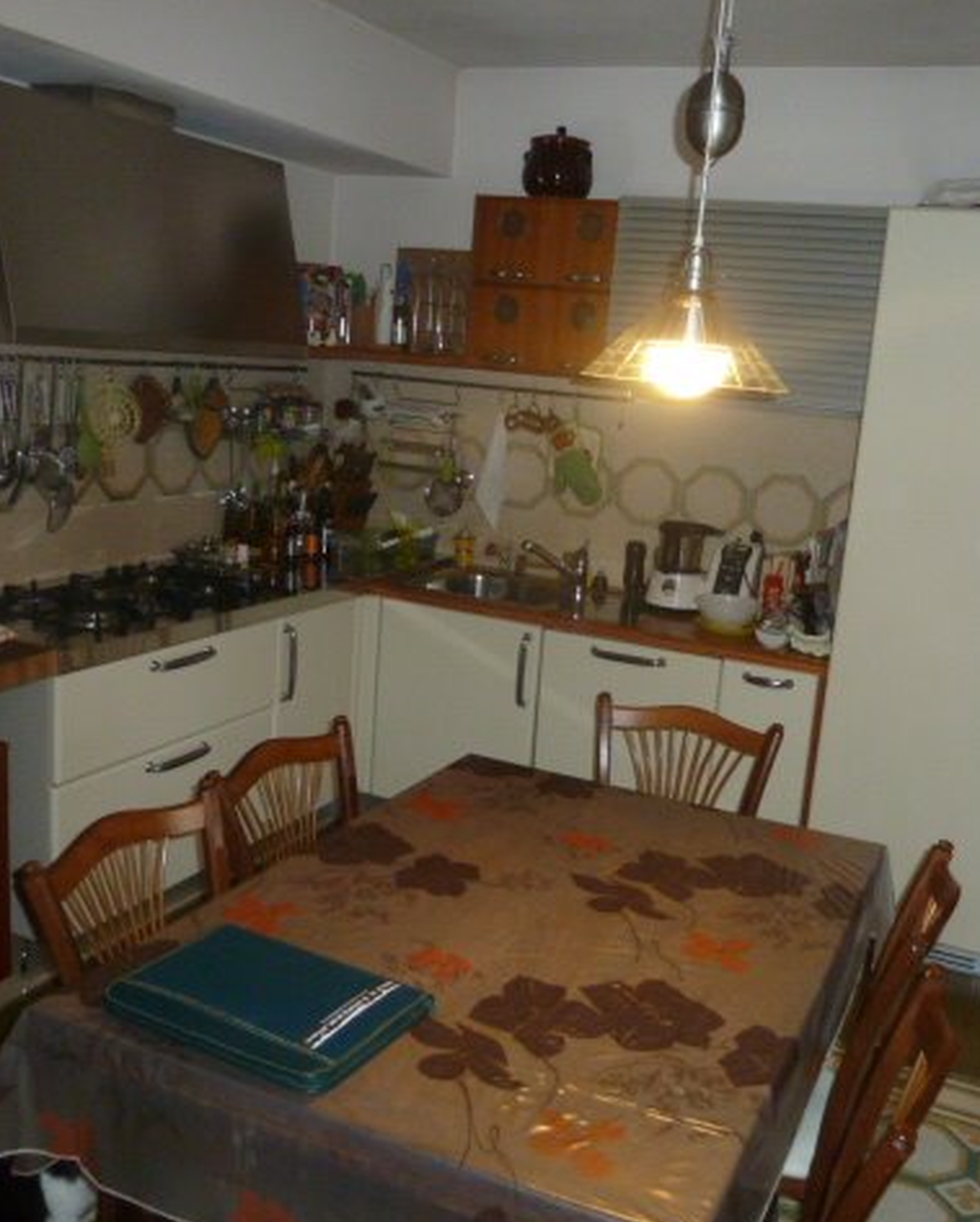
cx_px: 556
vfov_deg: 54.2
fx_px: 1195
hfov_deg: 44.5
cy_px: 612
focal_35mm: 33
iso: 400
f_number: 3.3
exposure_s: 1/30
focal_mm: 4.1
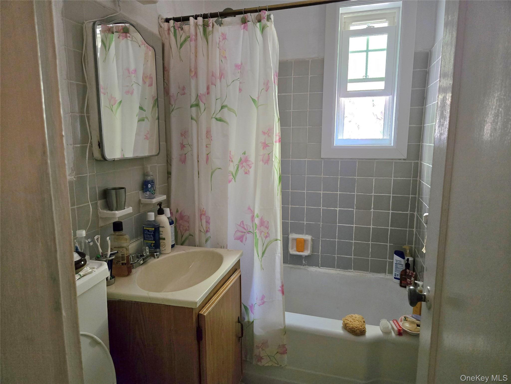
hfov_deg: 73.9
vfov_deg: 58.9
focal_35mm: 23
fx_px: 340
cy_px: 192
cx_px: 256
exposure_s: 1/60.2
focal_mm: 5.4
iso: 1000
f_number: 1.8
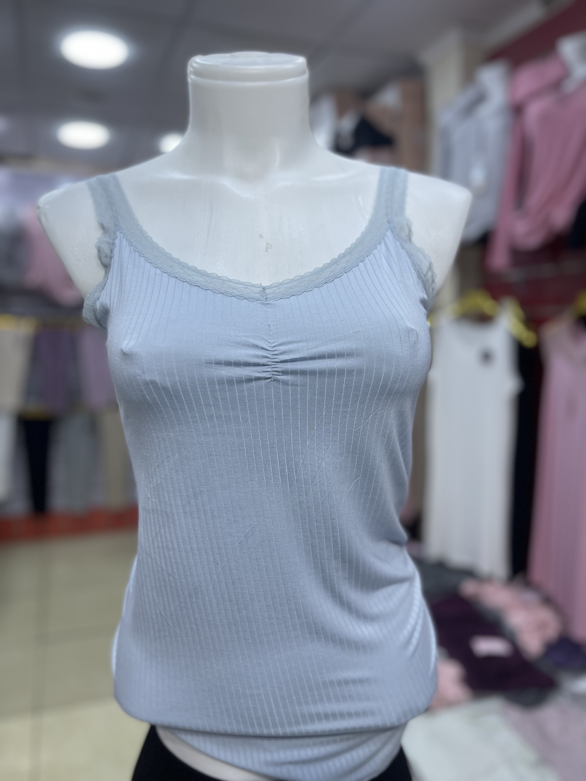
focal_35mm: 26
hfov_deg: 53.1
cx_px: 293
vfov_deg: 67.3
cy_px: 390
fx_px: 587
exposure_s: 1/432
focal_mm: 5.1
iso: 50
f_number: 1.6
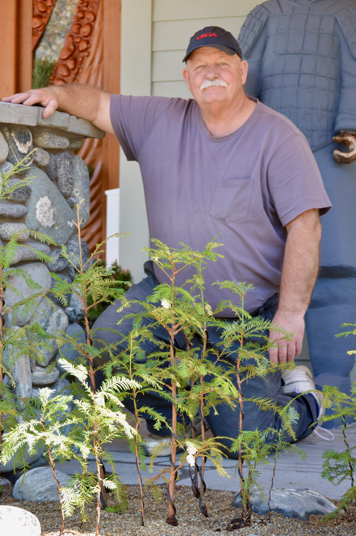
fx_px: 1226
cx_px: 178
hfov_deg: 16.5
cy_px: 268
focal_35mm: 82
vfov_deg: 24.6
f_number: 5.6
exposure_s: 1/125
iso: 400
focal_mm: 55
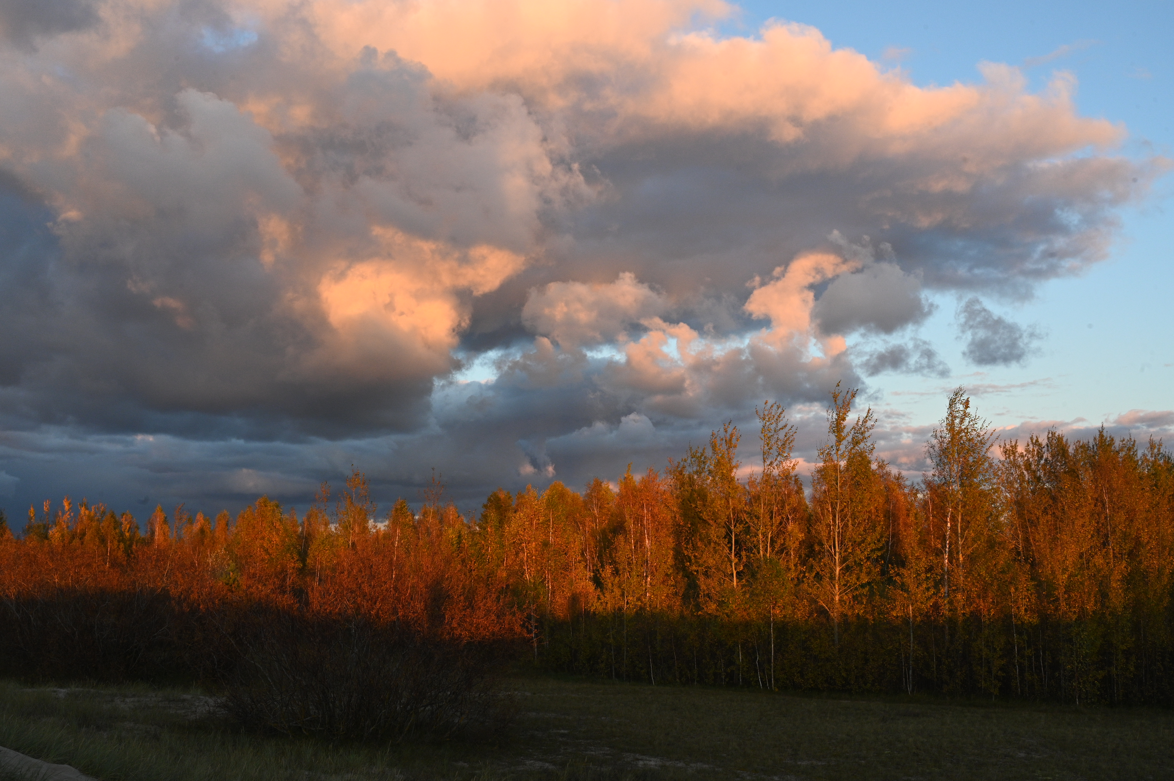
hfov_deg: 51.9
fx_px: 1206
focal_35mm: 37
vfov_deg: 35.9
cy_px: 390
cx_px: 587
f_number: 16
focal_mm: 37
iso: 1250
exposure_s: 1/100
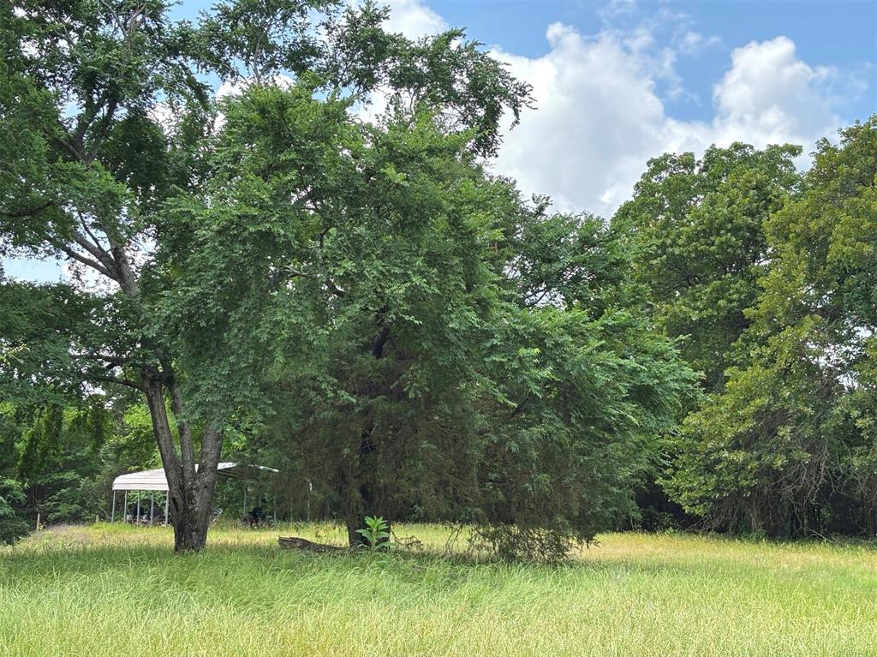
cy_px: 328
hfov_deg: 36.8
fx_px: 1317
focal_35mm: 52
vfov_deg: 28.0
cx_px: 438
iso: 32
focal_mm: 5.96
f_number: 1.6
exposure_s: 1/510
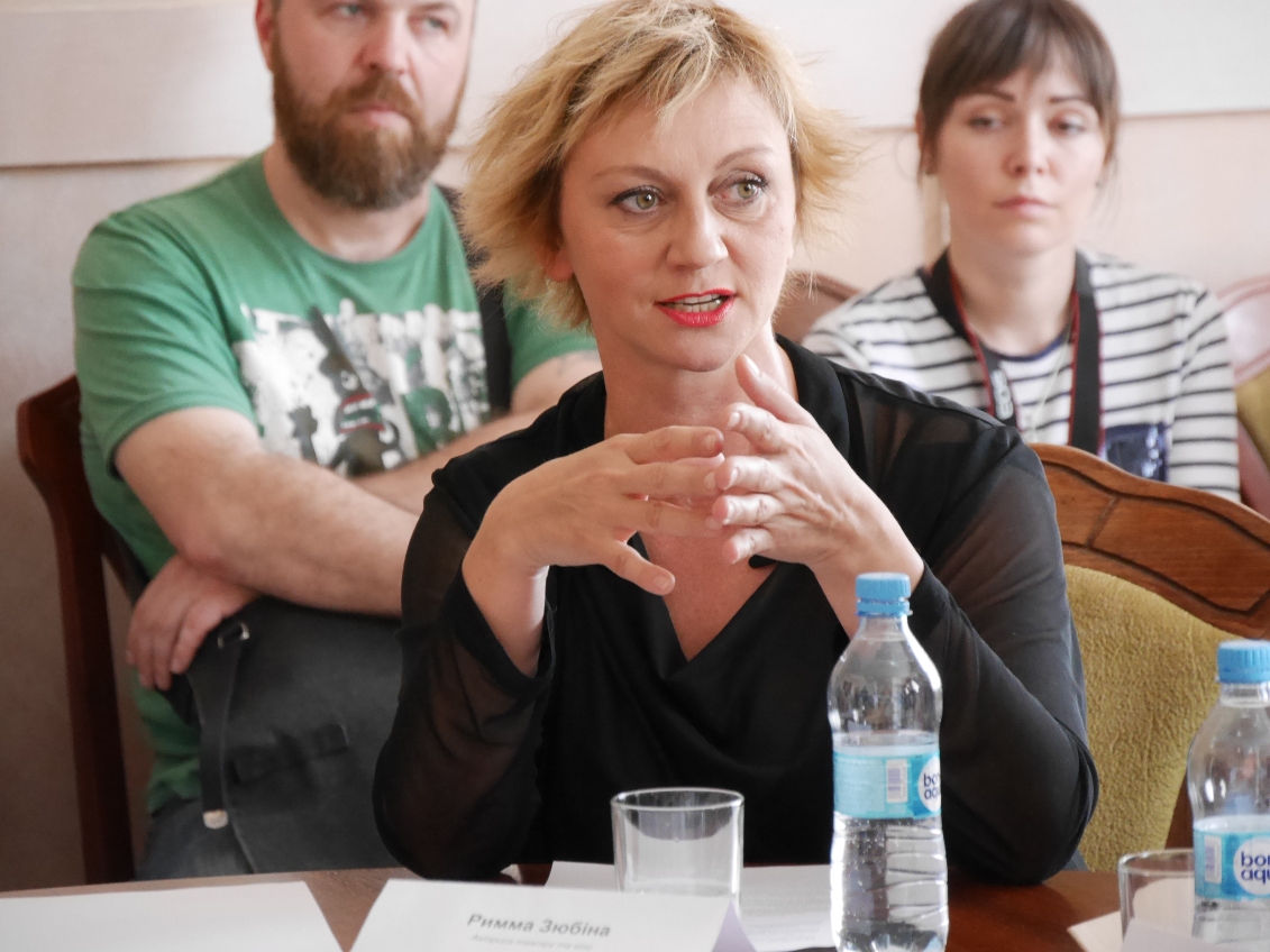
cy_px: 476
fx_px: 7997
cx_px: 635
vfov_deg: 6.8
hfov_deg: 9.1
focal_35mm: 218
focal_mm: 109
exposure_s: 1/80
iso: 3200
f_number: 5.4
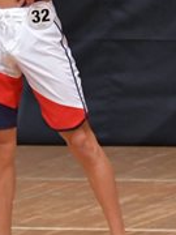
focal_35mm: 994
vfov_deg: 2.0
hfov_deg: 1.5
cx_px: 46
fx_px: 6738
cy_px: 55
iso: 6400
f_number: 5.6
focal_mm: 160
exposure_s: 1/400
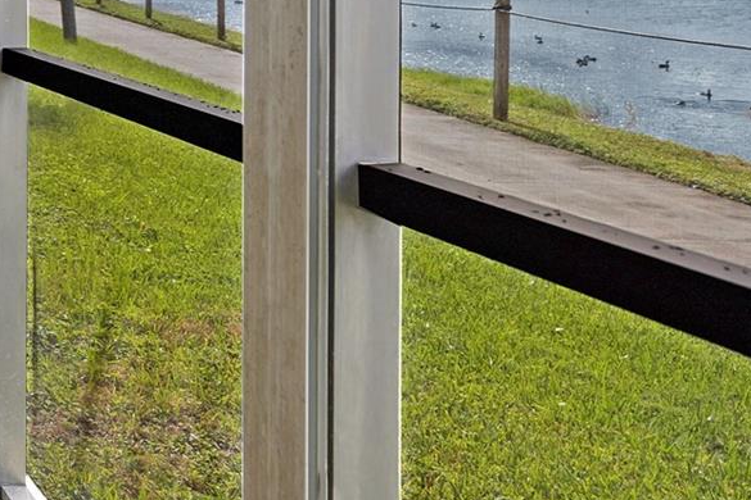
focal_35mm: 56
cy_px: -98
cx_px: -395
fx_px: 1168
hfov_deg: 25.8
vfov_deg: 22.3
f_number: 5
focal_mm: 16
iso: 200
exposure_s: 1/200
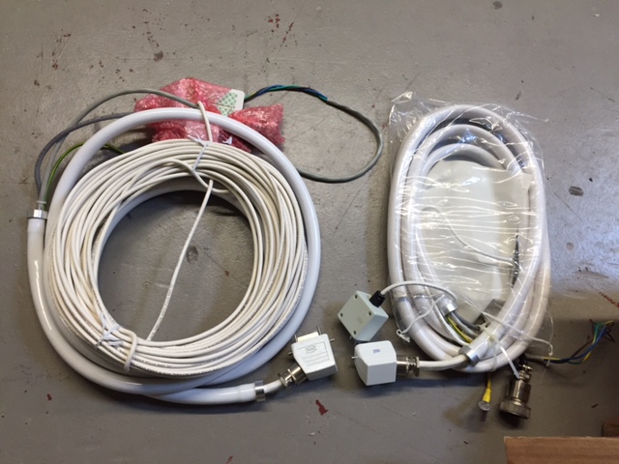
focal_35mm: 29
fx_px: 519
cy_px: 232
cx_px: 310
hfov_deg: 61.7
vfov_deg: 48.2
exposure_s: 1/33
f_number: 2.2
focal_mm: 4.15
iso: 64
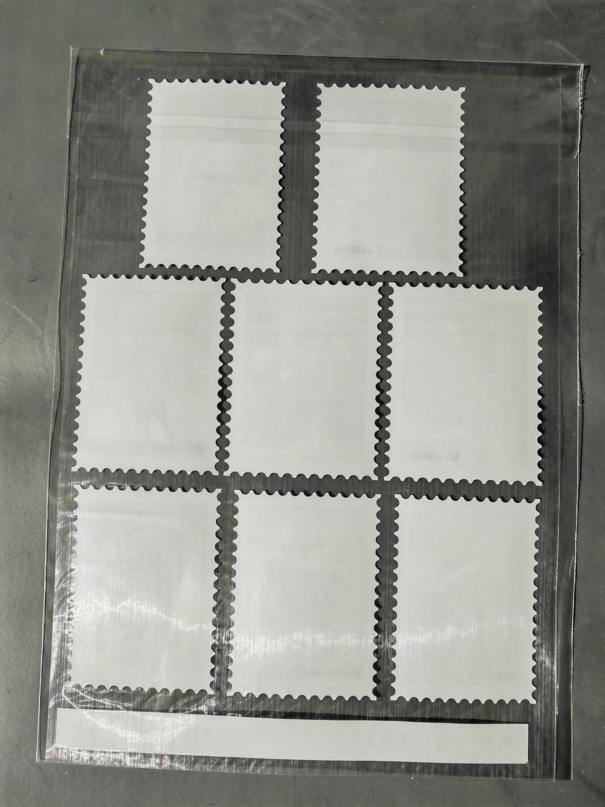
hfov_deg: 51.4
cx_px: 302
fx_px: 629
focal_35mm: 27
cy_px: 404
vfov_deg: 65.3
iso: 50
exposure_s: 1/1100
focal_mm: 5.53
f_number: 1.8
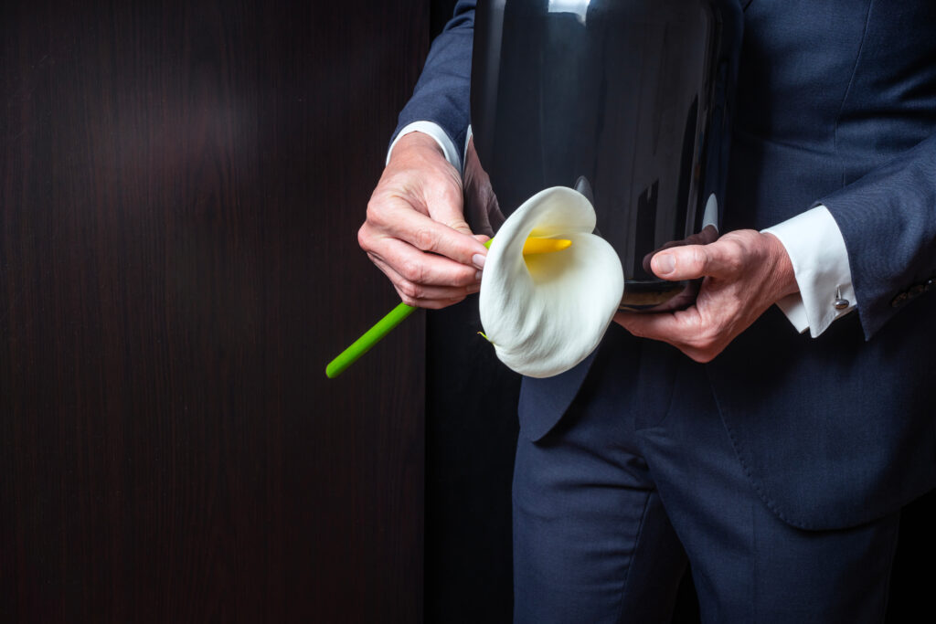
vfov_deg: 26.0
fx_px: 1352
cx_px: 468
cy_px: 312
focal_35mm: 52
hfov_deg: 38.2
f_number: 11
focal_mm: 52
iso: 100
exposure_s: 1/250
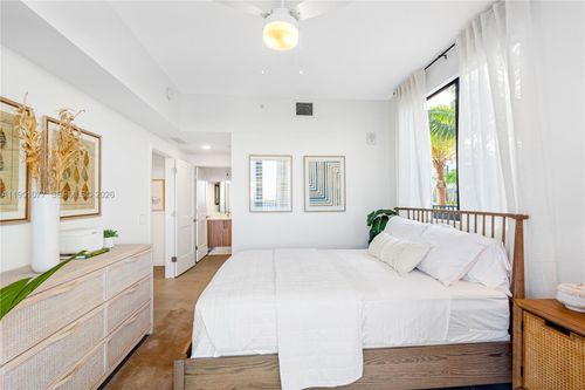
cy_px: 195
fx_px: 268
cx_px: 292
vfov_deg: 72.0
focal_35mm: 16
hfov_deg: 95.0
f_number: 13
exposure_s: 1/160
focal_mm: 16.5
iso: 640
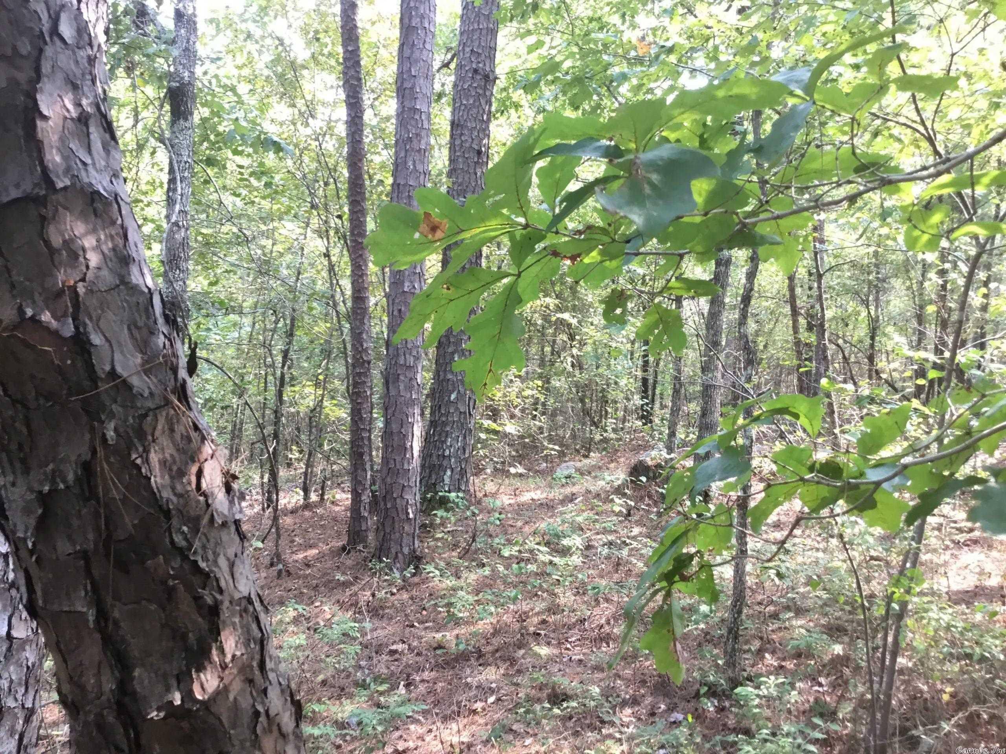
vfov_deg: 45.4
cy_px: 377
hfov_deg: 58.4
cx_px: 503
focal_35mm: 31
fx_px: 901
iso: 25
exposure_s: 1/30
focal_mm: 3.3
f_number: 2.4
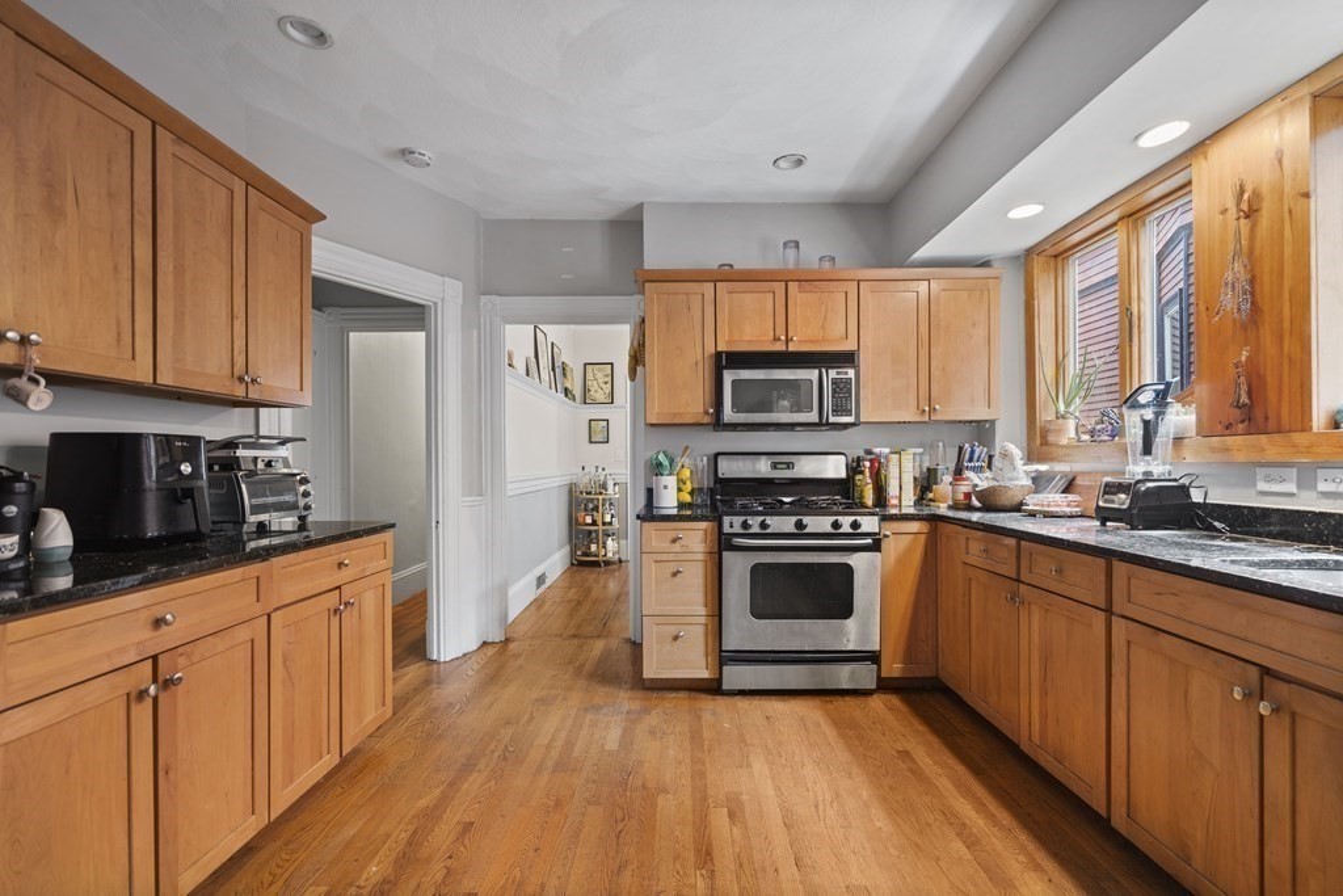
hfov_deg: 96.7
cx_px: 672
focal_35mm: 16
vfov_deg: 73.8
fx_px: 597
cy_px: 448
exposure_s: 1/2.5
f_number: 4
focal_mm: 16
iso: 320
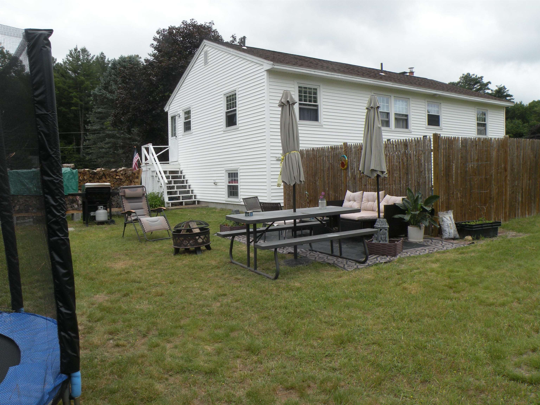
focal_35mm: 27
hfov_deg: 65.3
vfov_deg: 51.4
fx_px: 421
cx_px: 270
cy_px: 202
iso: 64
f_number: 6.3
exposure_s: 1/232
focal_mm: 4.7
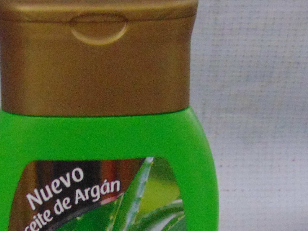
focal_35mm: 133
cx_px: 106
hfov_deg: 14.8
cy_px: 306
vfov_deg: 10.9
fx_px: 1183
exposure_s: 1/30
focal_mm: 6.9
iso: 400
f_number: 3.3
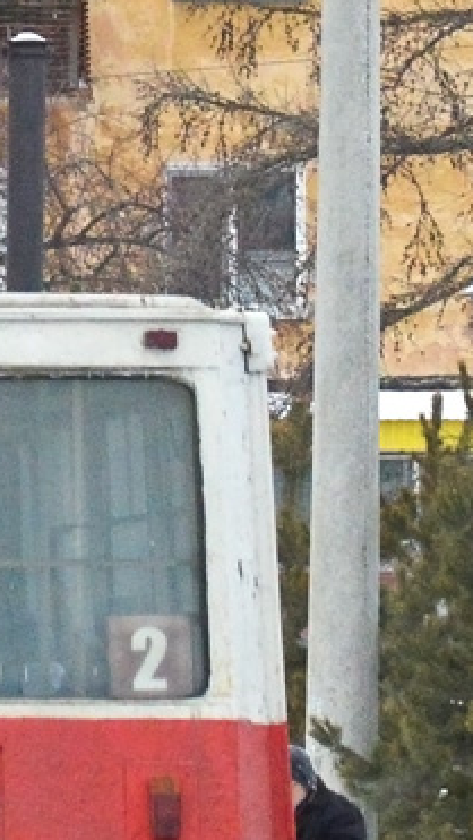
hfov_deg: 1.8
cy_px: 326
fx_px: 14858
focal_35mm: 667
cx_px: -779
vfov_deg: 3.2
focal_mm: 105
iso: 800
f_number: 5.6
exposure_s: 1/500
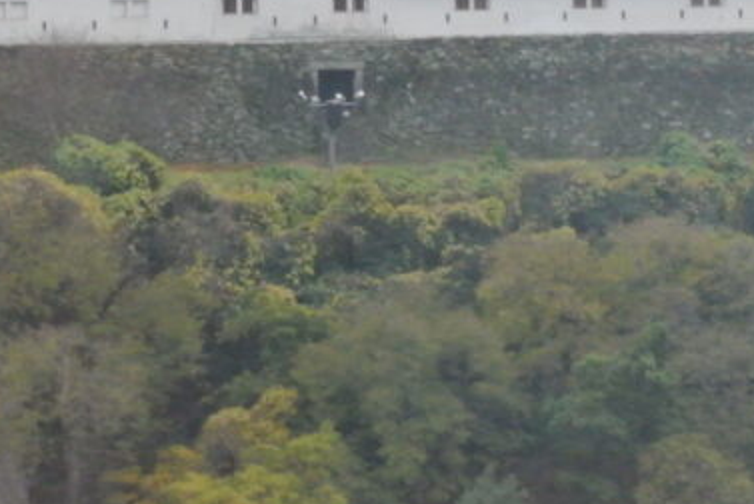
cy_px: 101
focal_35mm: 283
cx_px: -54
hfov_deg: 7.2
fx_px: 5932
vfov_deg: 4.9
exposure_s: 1/30
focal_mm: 41.2
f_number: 4
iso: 1400
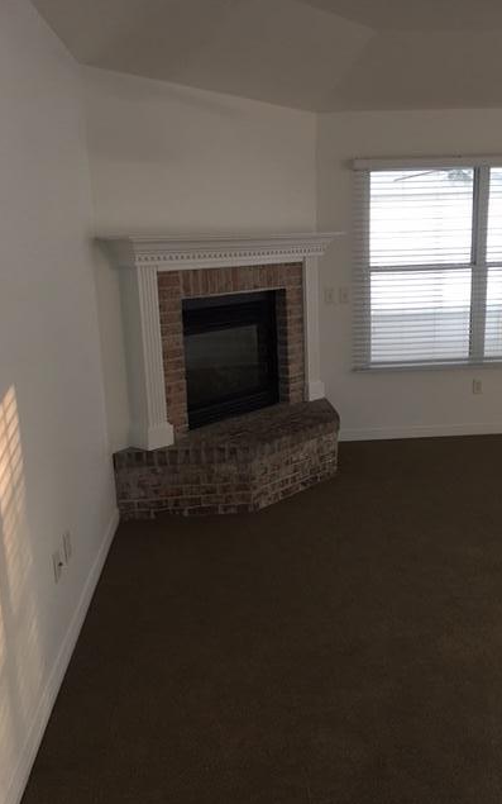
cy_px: 403
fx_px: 678
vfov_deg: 61.2
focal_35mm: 31
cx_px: 281
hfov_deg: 40.5
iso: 100
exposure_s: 1/10
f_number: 2.2
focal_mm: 4.15
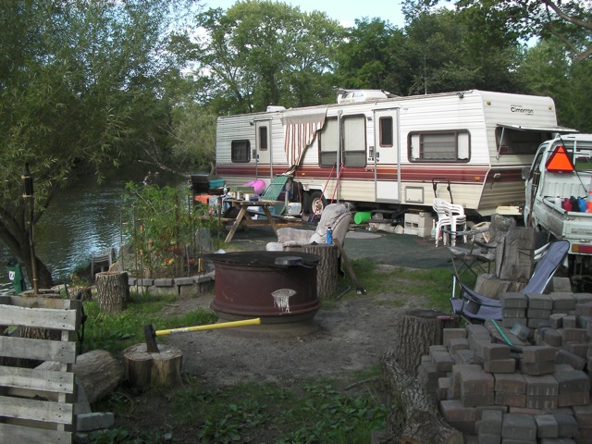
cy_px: 222
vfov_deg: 37.7
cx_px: 296
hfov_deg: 49.0
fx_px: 650
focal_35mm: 38
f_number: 3.5
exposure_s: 1/260
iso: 50
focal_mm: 6.3
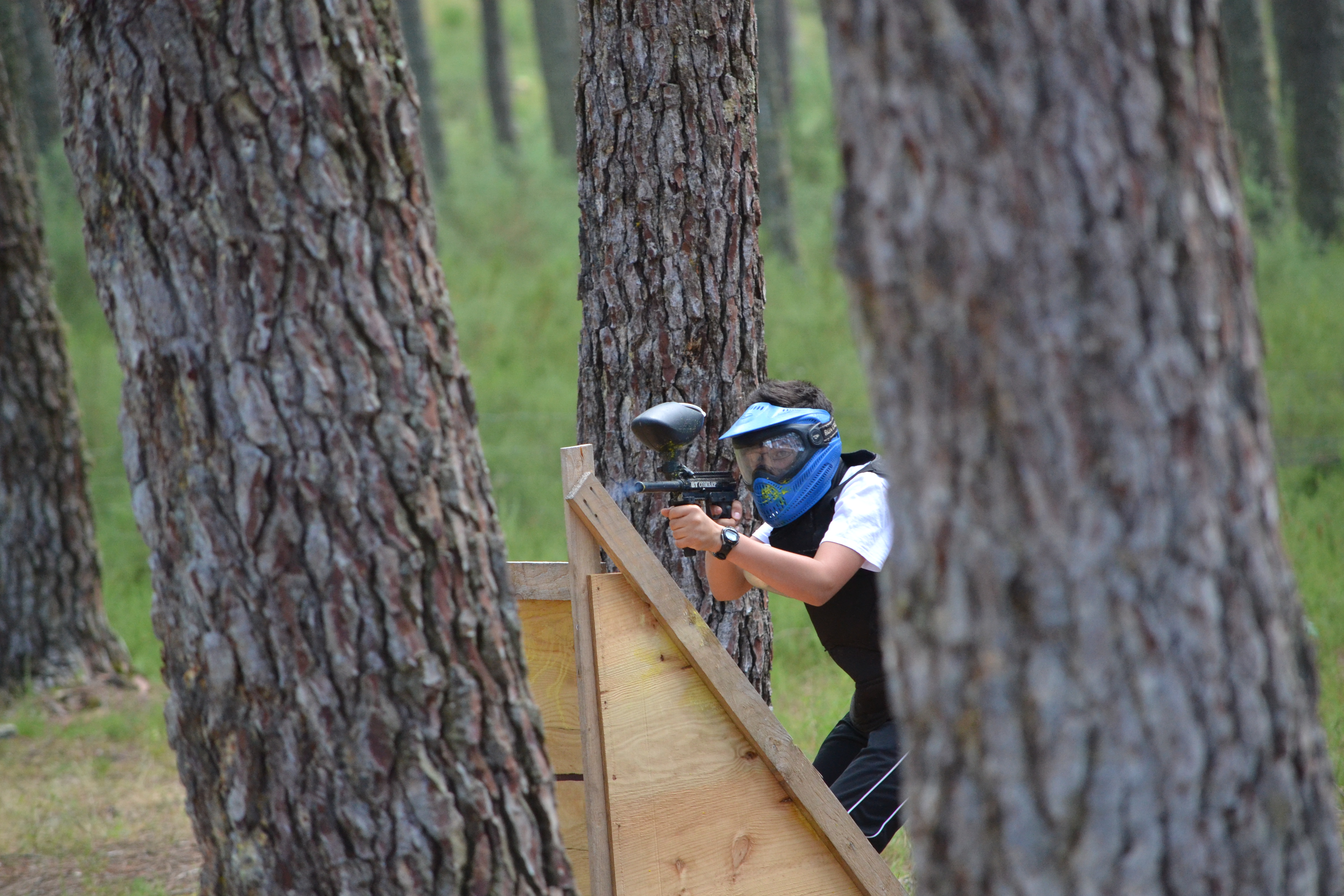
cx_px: 672
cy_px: 448
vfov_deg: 4.7
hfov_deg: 7.0
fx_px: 10919
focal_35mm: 292
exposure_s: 1/500
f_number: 5
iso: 1400
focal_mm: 195
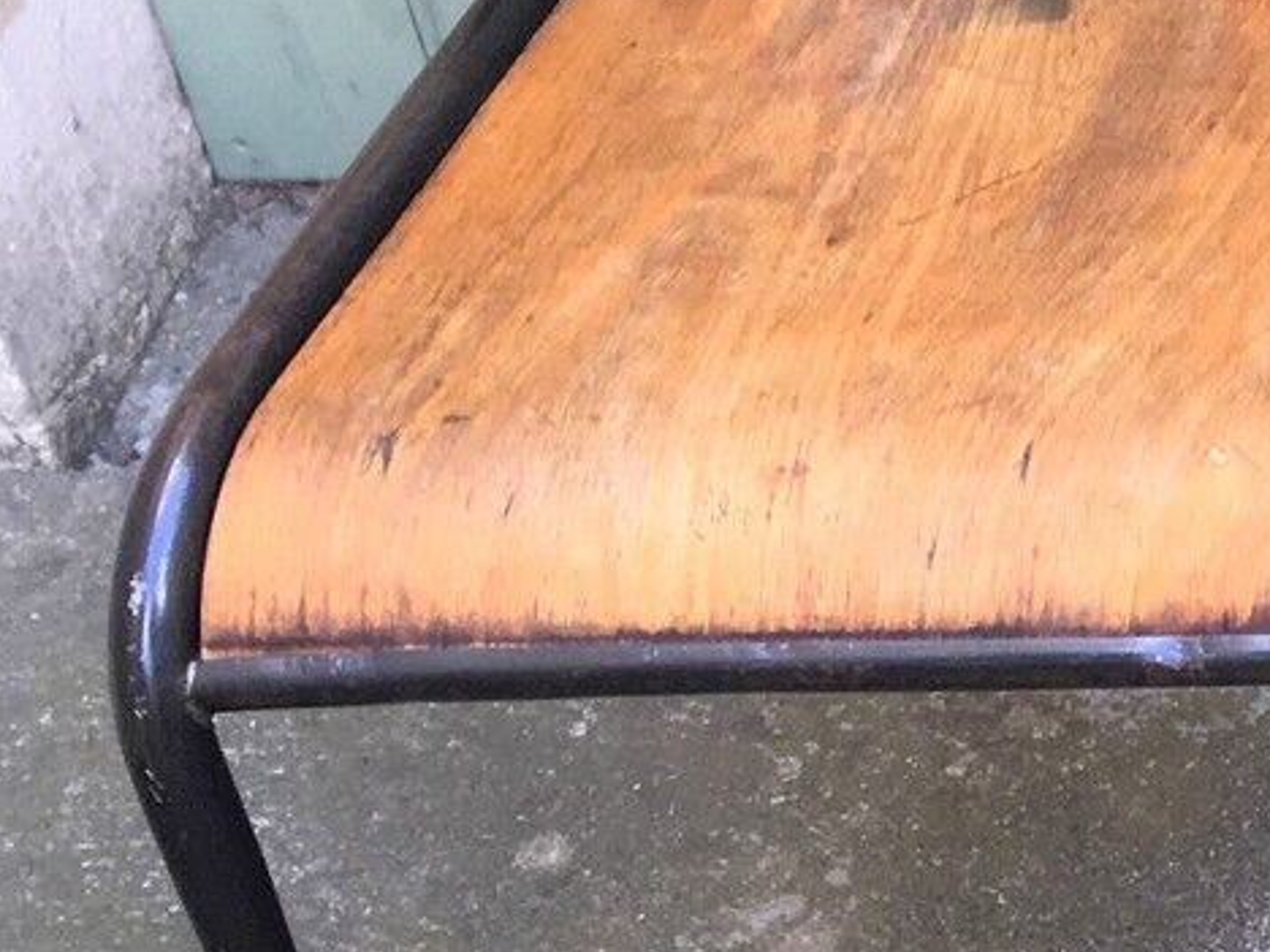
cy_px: 108
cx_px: 2575
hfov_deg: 13.5
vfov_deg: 11.9
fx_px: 4549
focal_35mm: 124
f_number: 2.2
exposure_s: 1/100
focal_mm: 4.15
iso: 32
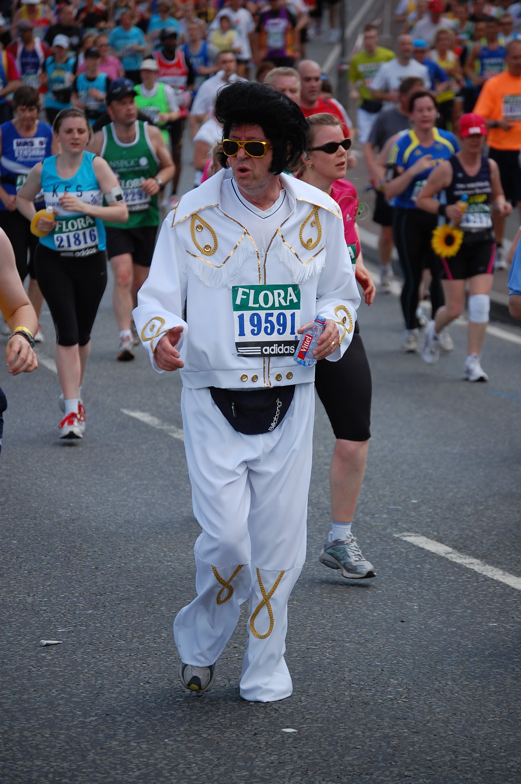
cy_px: 392
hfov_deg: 7.6
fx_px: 3914
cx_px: 260
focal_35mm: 180
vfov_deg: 11.4
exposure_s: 1/1000
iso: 320
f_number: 5
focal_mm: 120
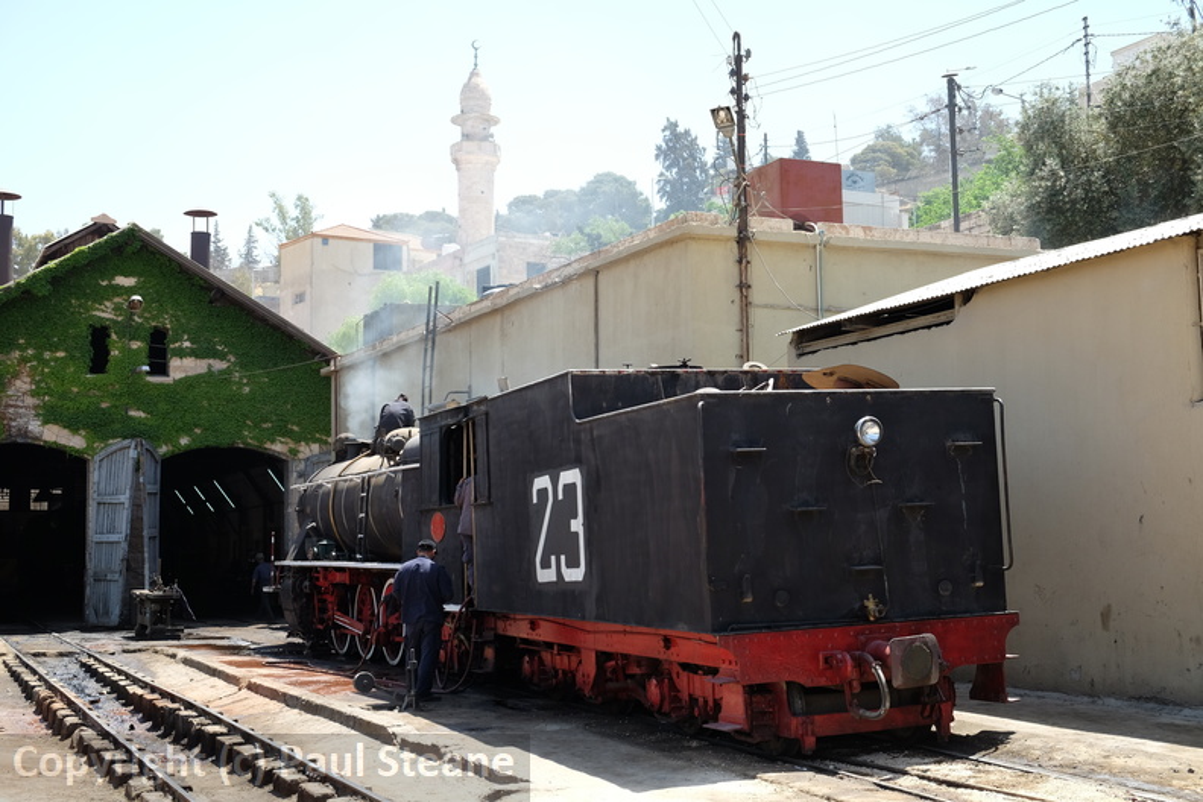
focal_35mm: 45
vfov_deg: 29.9
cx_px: 602
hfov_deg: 43.6
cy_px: 401
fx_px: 1504
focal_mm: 30.2
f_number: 5.6
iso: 200
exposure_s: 1/240
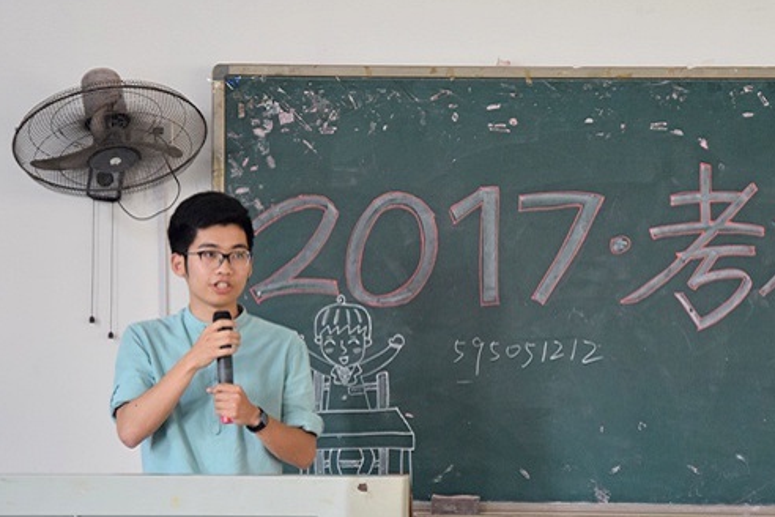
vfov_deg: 10.7
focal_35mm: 128
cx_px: 454
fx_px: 2755
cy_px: 307
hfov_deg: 16.0
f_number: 5.3
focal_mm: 70
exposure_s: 1/60
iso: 1600
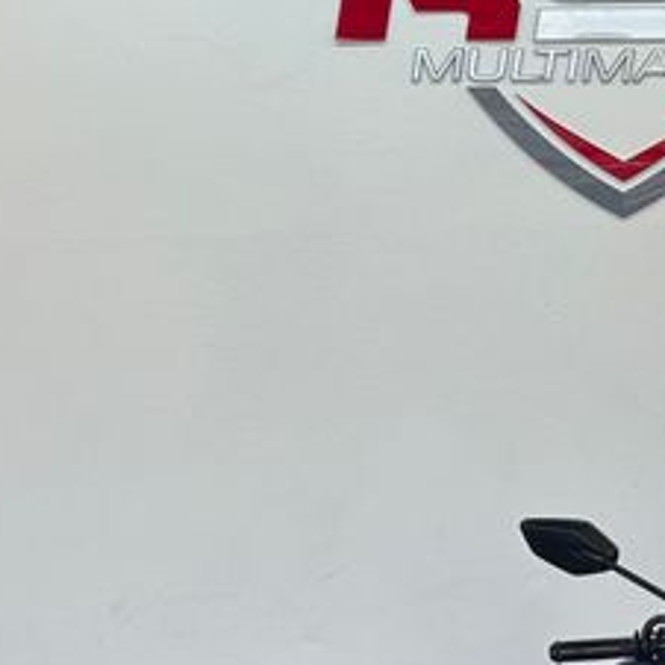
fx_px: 3586
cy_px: 512
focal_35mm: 165
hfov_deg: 10.5
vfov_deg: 10.6
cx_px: 630
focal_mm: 5.96
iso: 25
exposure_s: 1/120
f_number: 1.6
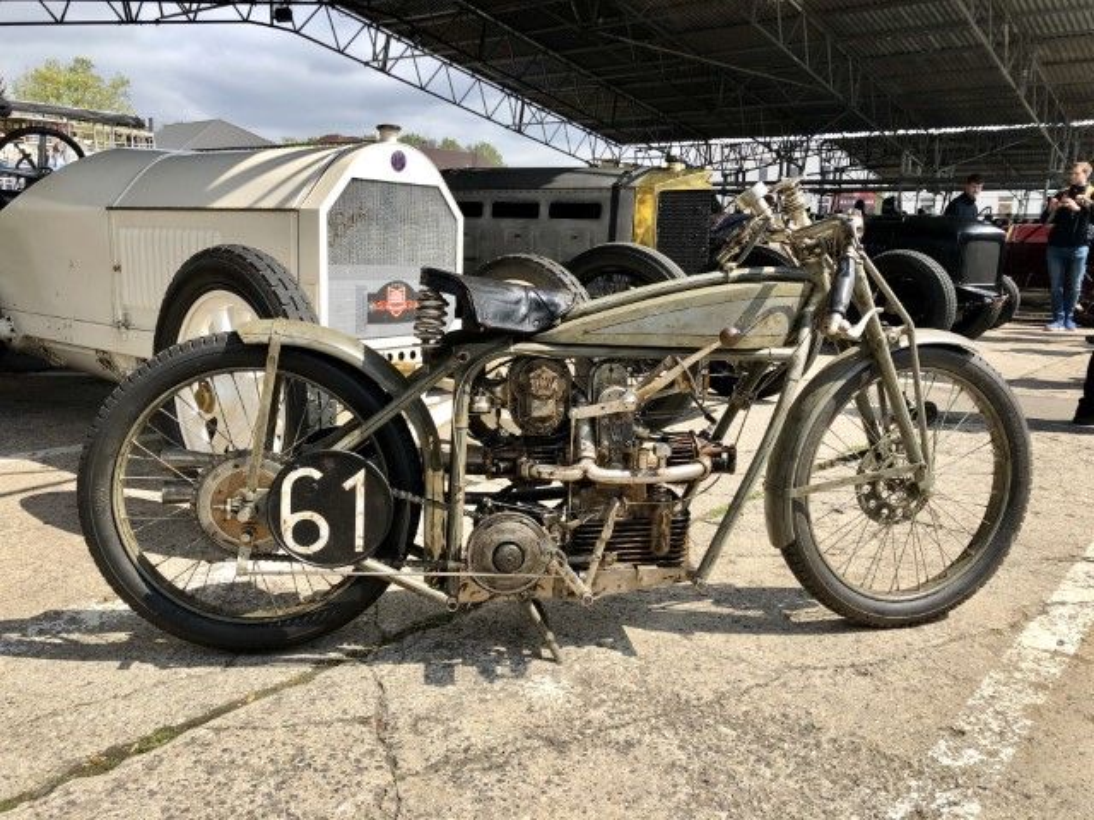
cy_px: 410
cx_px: 547
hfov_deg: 63.4
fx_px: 885
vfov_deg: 49.7
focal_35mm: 28
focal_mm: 3.99
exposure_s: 1/1263
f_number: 1.8
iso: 20
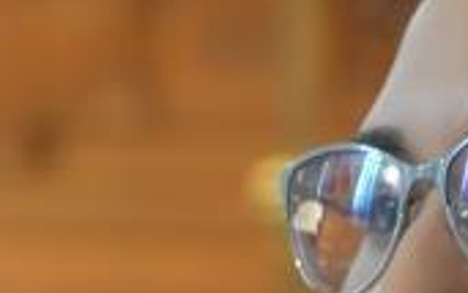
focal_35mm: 824
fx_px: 10513
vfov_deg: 1.6
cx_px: 153
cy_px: 579
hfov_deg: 2.5
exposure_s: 1/15
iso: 1600
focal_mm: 90
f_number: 5.3
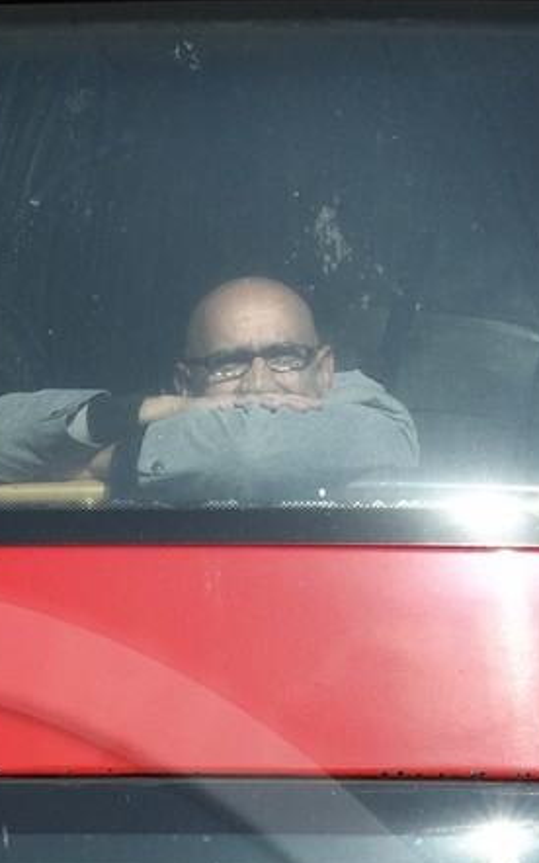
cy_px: 1482
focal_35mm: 288
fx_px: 6773
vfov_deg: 7.1
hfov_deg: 4.5
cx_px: -248
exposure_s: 1/320
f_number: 16
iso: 400
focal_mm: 52
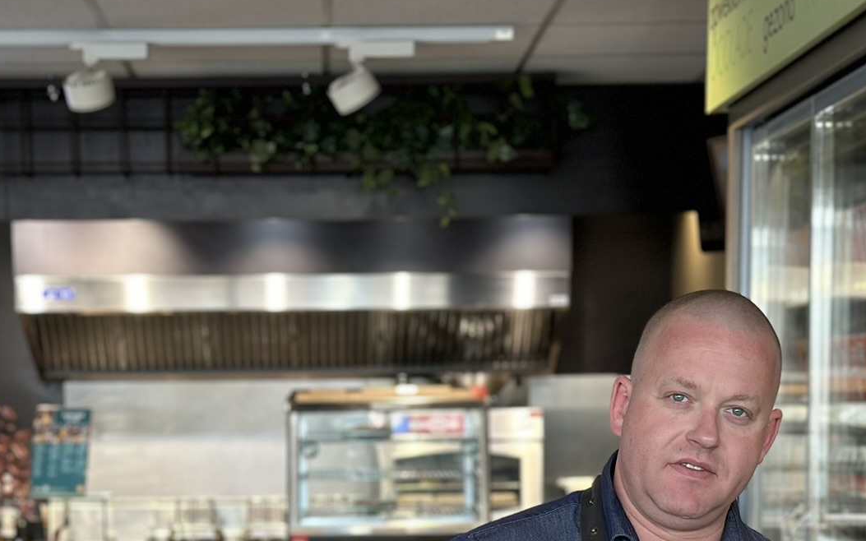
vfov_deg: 12.9
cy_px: 607
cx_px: 308
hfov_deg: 20.9
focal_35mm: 99
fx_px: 2336
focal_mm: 6.86
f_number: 1.78
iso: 80
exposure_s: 1/100
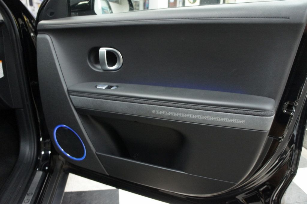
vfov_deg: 47.9
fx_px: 230
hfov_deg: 67.4
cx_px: 154
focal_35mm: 27
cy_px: 102
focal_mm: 18
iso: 1600
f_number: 3.5
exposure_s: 1/30
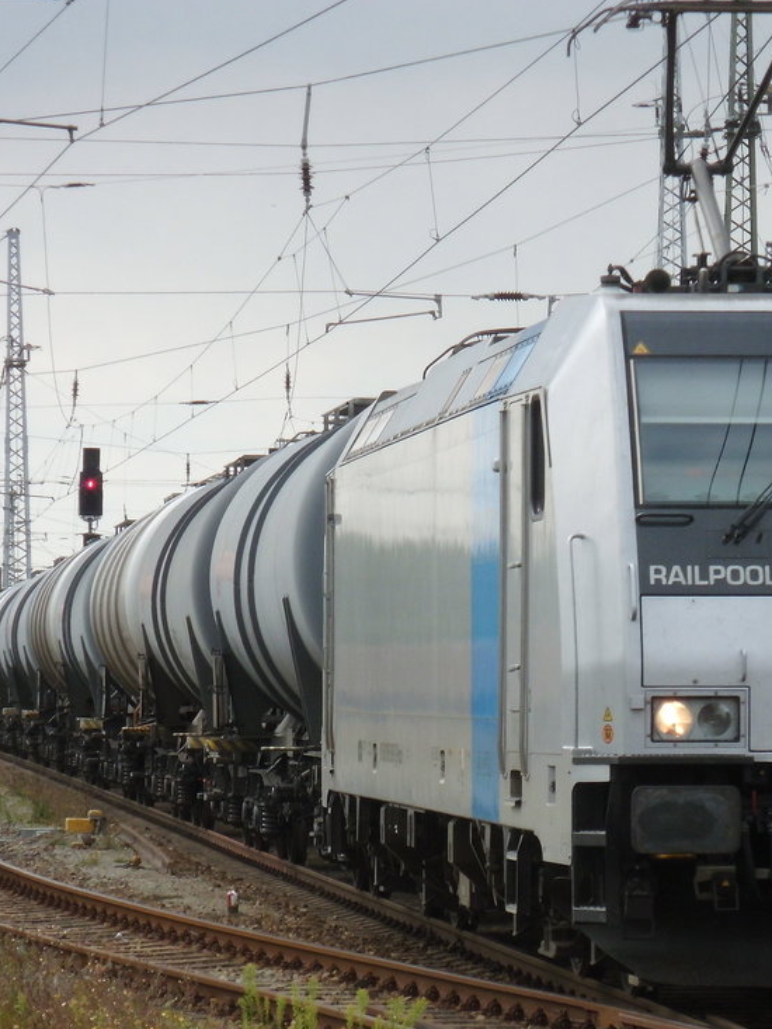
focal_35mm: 244
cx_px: 538
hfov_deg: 6.1
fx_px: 7253
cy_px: 616
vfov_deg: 8.1
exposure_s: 1/250
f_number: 5.8
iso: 100
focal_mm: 26.6
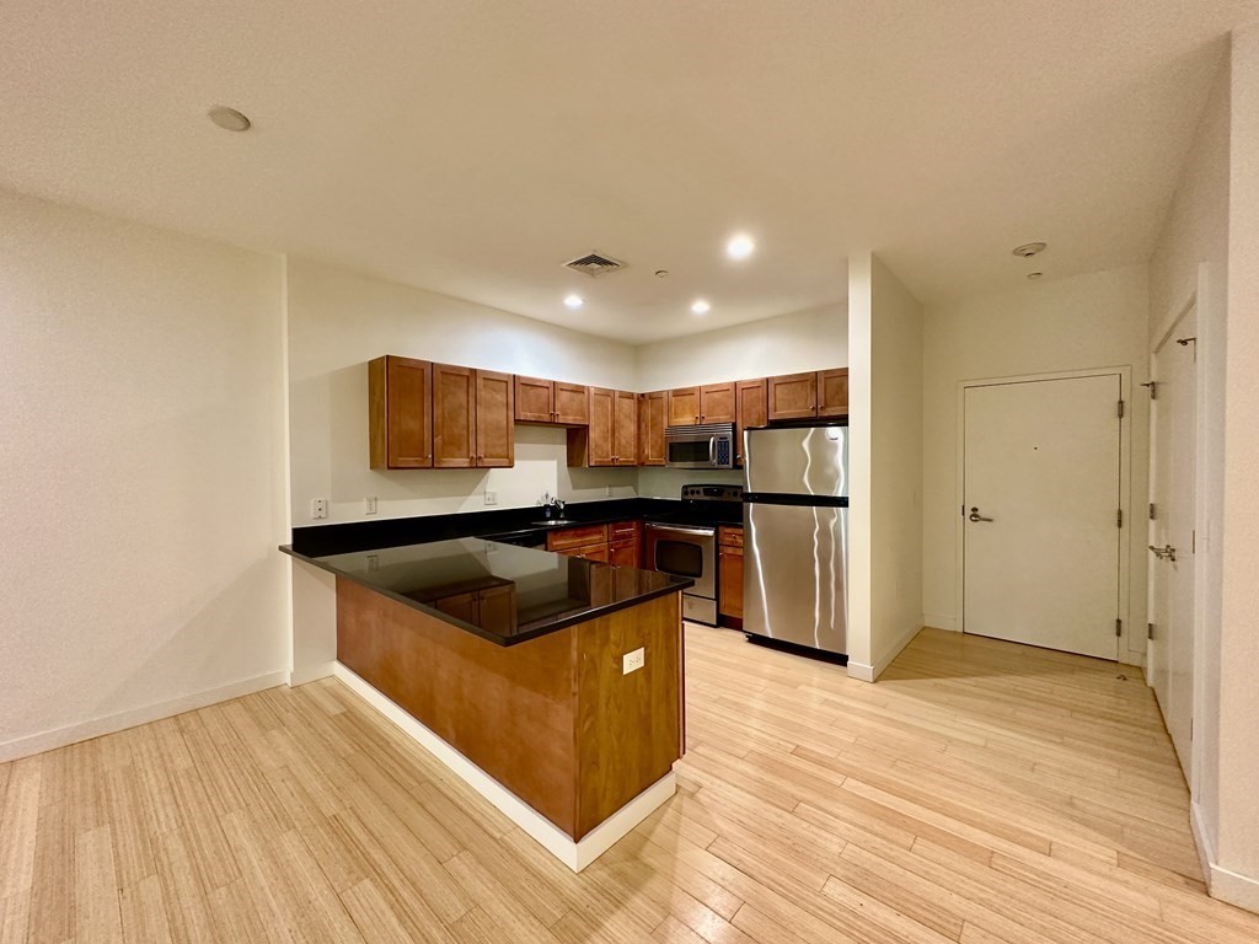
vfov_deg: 85.7
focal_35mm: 14
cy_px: 472
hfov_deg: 102.1
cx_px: 630
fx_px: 509
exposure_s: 1/60
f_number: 2.2
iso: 320
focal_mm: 2.22
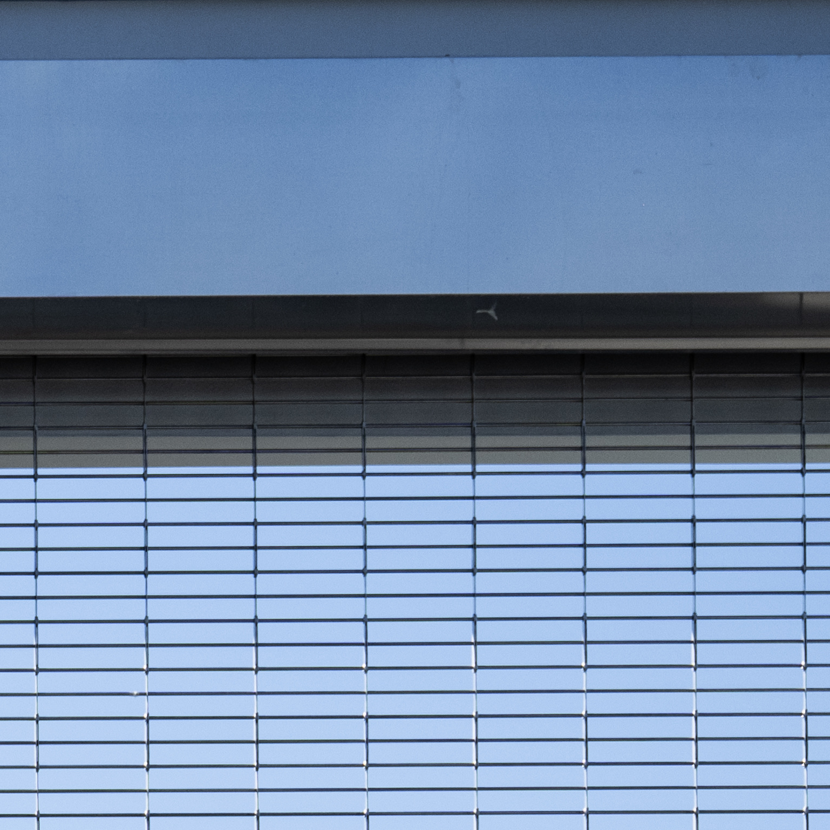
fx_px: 5887
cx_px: -494
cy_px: 1450
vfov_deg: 7.8
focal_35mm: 217
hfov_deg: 7.9
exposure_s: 1/2000
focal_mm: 48
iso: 200
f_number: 3.5
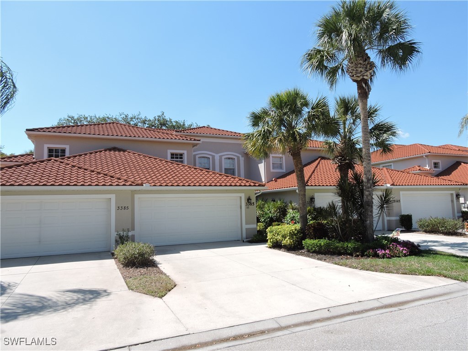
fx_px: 324
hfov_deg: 71.6
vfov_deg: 56.8
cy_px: 176
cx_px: 234
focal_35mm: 24
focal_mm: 4.3
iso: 100
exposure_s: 1/800
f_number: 3.8
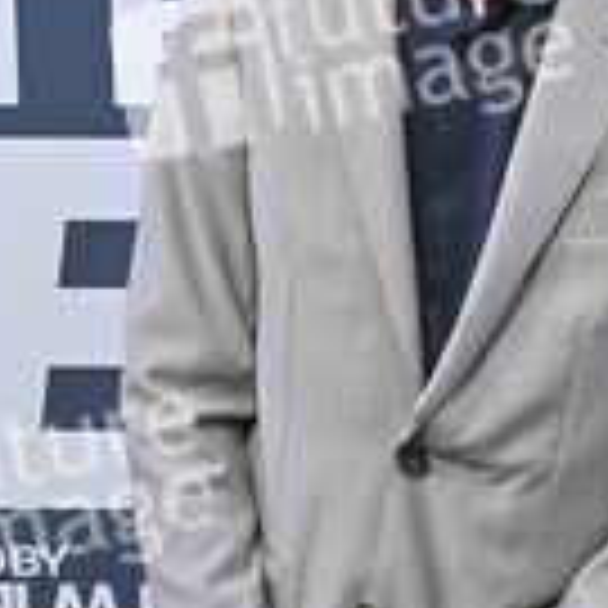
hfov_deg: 13.6
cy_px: 279
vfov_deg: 13.6
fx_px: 2544
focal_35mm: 128
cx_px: 473
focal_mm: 51
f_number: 7.1
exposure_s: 1/320
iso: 2000
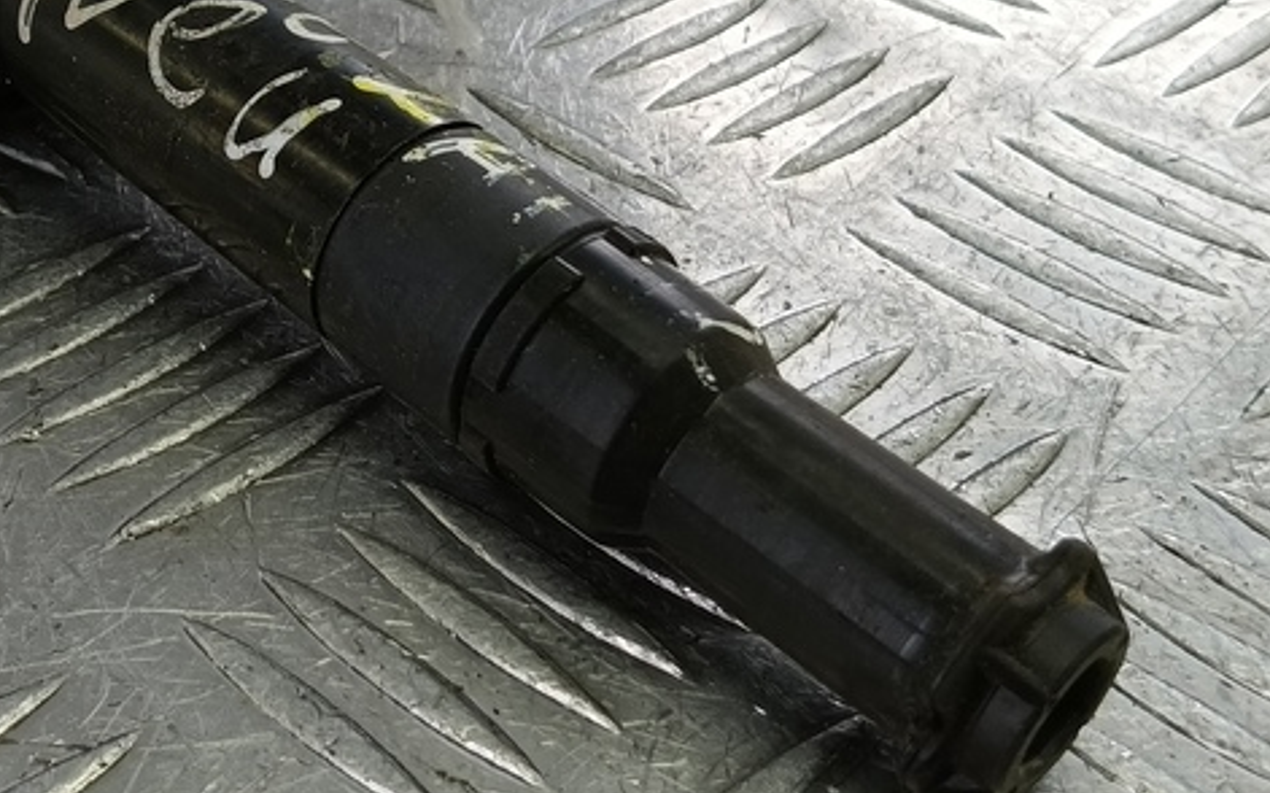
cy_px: 213
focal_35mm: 53
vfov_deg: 24.2
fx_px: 1834
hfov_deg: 37.5
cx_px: 353
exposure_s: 1/100
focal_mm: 4.11
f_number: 1.6
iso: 124
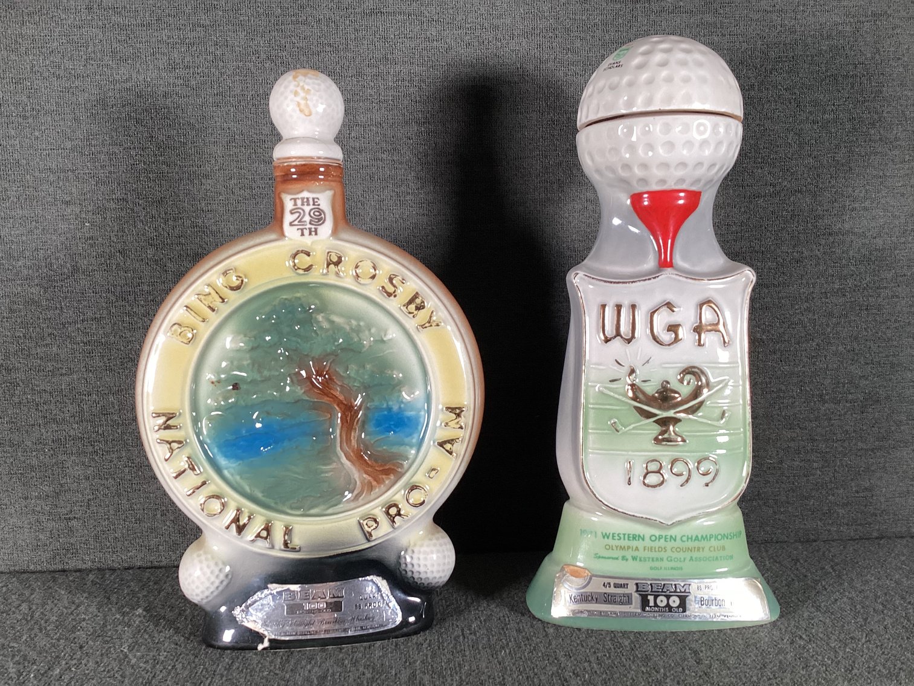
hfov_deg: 58.3
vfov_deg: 45.4
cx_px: 457
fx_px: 819
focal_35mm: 31
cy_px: 343
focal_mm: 3.3
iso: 100
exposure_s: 1/100
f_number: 2.4
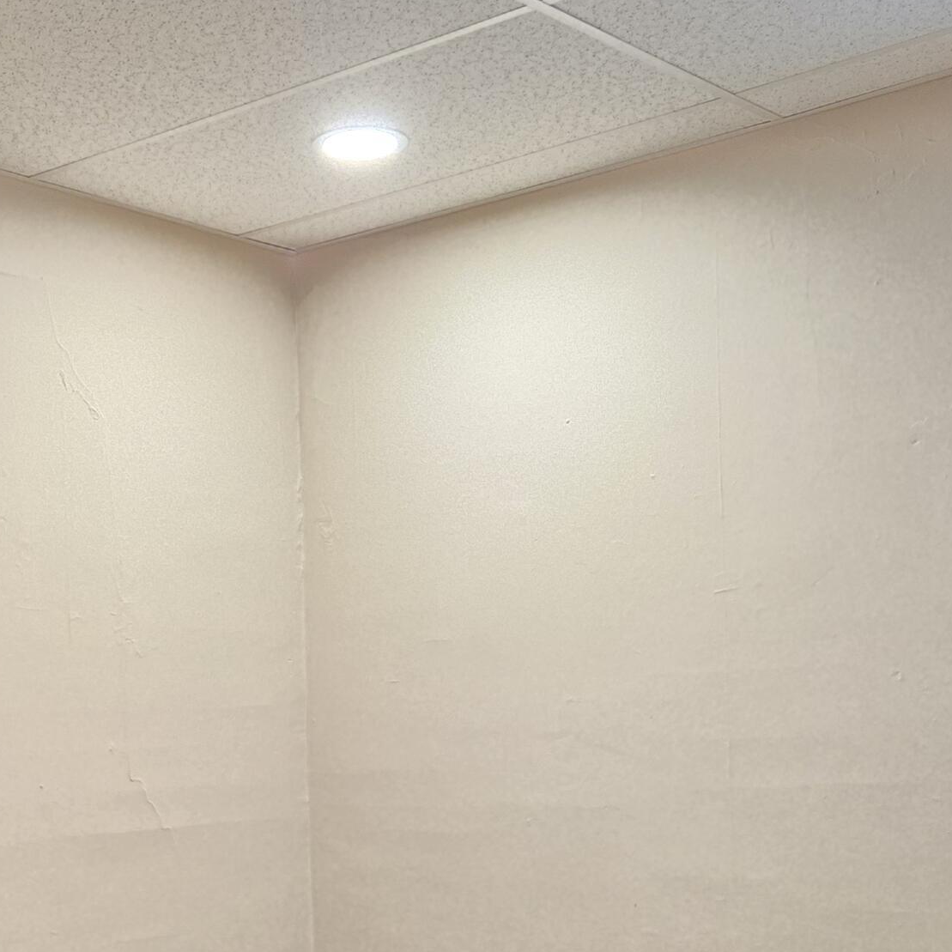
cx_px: 273
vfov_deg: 30.5
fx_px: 1711
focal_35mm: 55
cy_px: 738
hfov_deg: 30.7
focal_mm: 5.4
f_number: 1.8
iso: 1000
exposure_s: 1/120
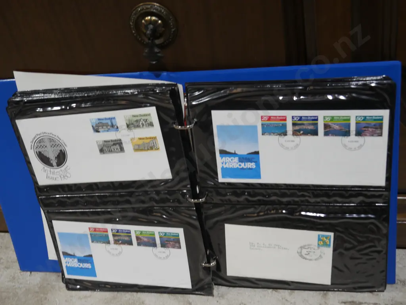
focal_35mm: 46
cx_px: 203
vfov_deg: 31.5
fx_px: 540
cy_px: 152
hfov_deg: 41.2
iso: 400
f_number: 5.1
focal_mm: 23
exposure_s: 1/60
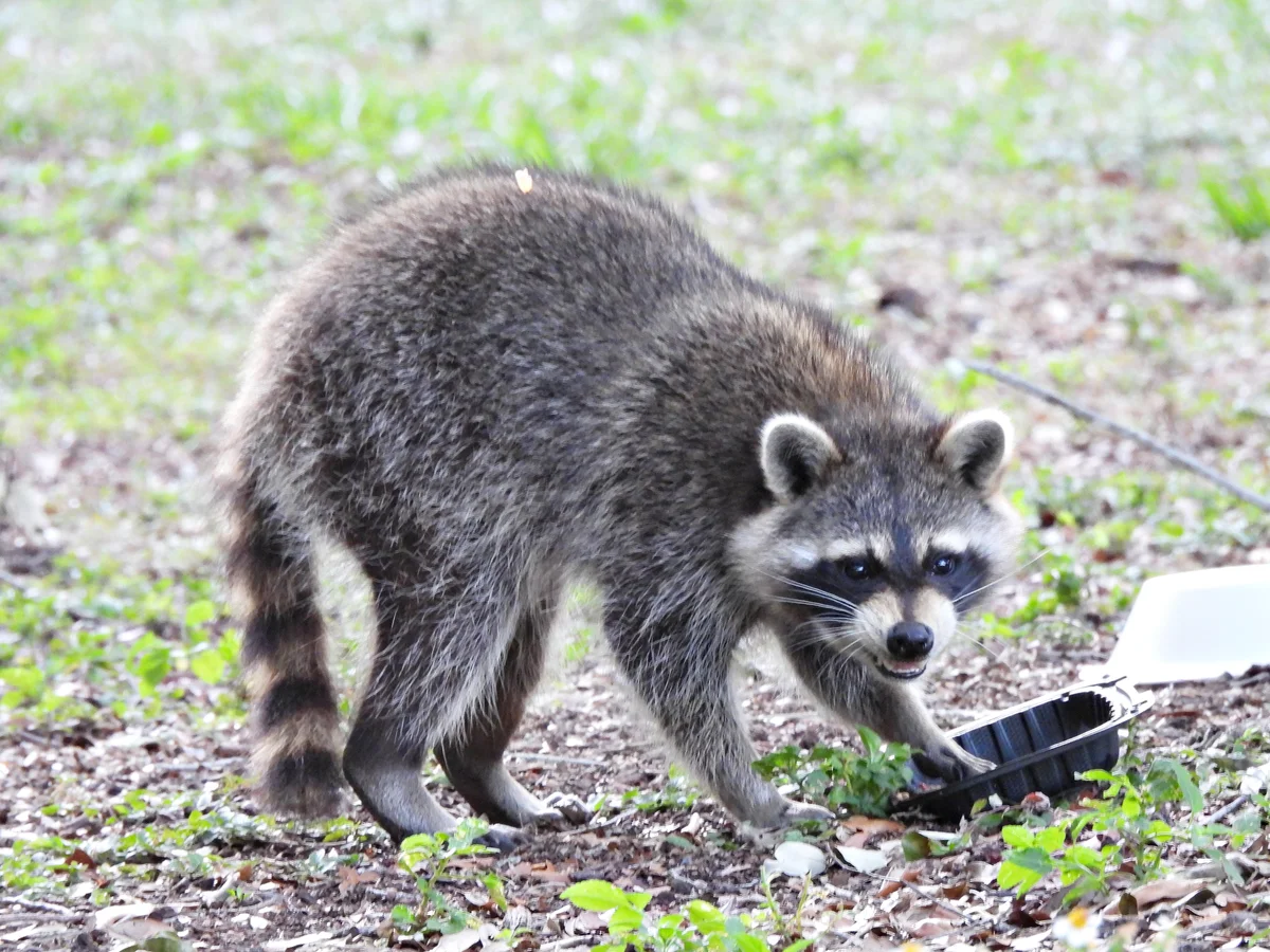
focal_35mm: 1000
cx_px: 635
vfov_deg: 1.5
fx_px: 36688
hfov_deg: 2.0
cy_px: 476
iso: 800
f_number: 5.6
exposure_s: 1/30
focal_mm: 178
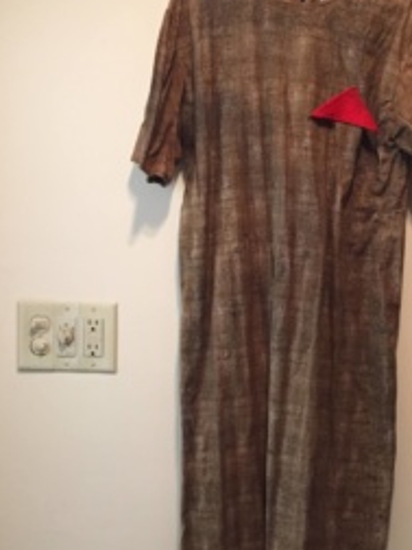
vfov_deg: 41.0
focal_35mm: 46
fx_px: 730
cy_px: 336
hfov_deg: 31.0
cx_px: 303
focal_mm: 4.15
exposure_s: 1/30
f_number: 2.2
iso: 250
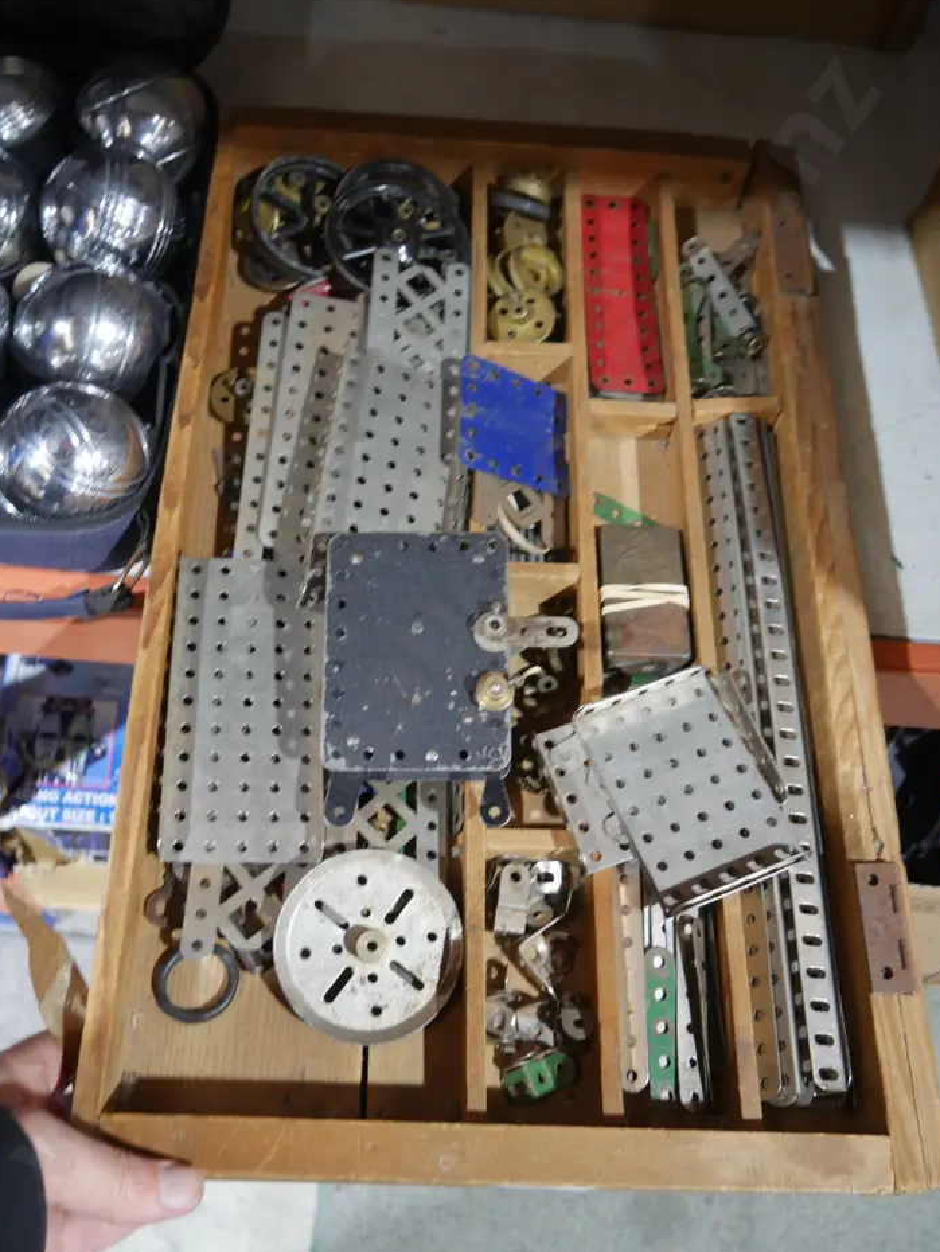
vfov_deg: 55.3
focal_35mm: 33
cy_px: 625
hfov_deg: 43.0
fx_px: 1194
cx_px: 444
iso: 1000
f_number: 3.6
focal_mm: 15
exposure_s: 1/60
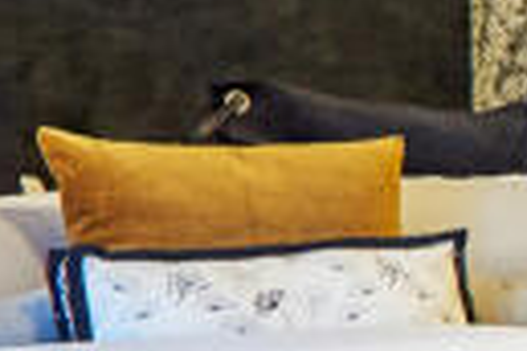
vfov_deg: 12.8
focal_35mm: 107
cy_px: 247
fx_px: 1566
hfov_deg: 16.5
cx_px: 899
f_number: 8
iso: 200
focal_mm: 9
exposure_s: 1/5
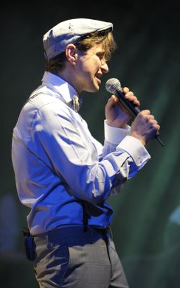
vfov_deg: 7.9
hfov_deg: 4.9
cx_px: 108
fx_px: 2090
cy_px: 123
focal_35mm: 266
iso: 1600
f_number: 2.8
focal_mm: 170
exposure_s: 1/50
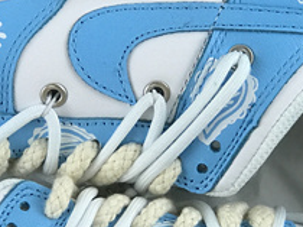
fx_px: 1757
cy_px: 144
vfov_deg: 7.4
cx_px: 137
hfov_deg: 9.9
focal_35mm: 201
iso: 64
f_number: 2.8
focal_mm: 6.6
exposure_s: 1/50
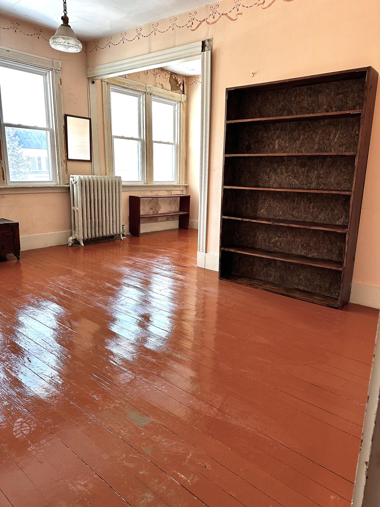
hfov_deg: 56.8
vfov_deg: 71.6
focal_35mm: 24
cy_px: 254
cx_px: 190
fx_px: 351
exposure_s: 1/92
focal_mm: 6.86
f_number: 1.78
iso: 250
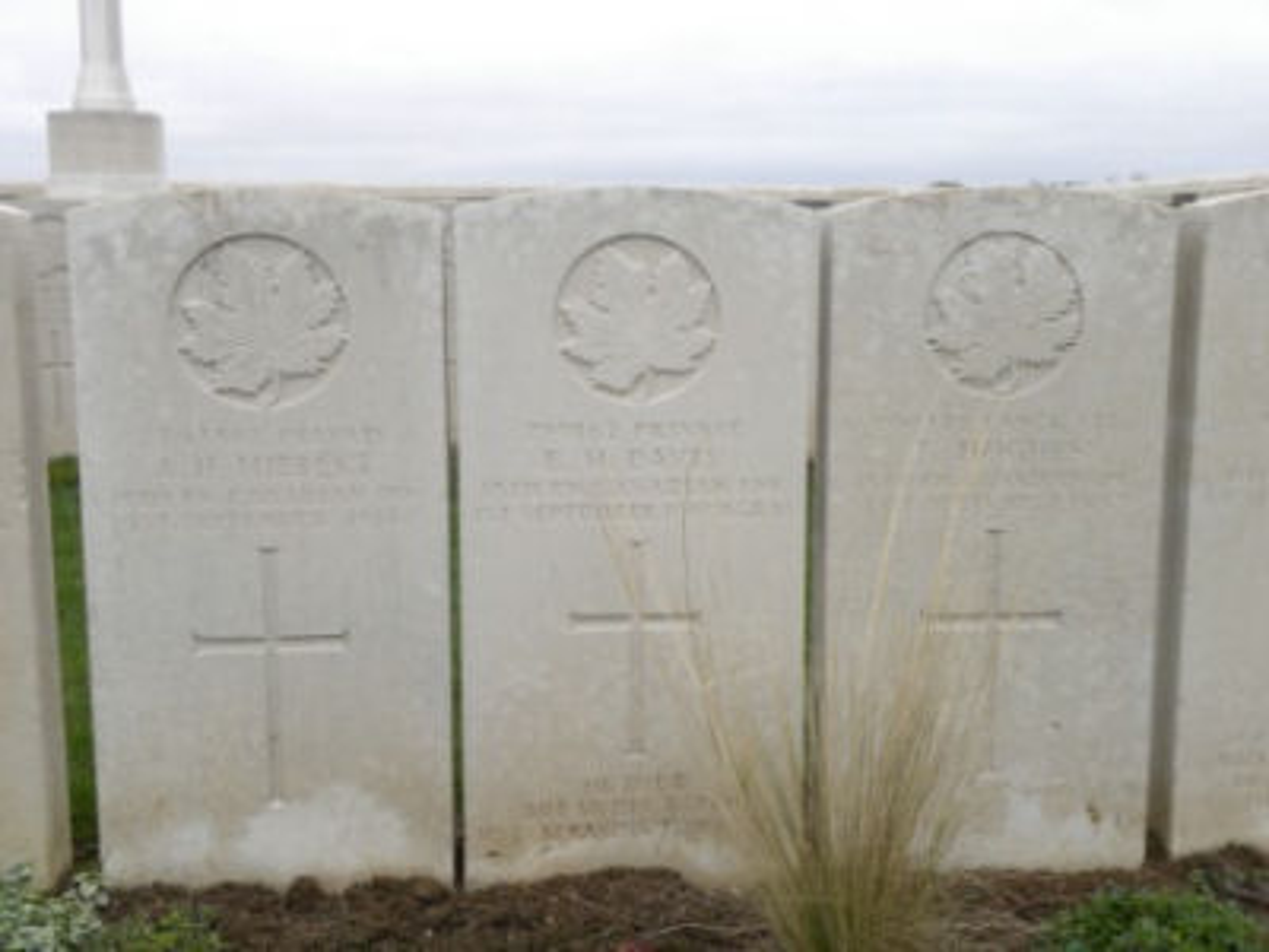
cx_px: 634
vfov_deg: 35.1
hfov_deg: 45.8
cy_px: 476
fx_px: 1503
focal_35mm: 41
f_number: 3.5
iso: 64
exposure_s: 1/117
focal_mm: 7.3
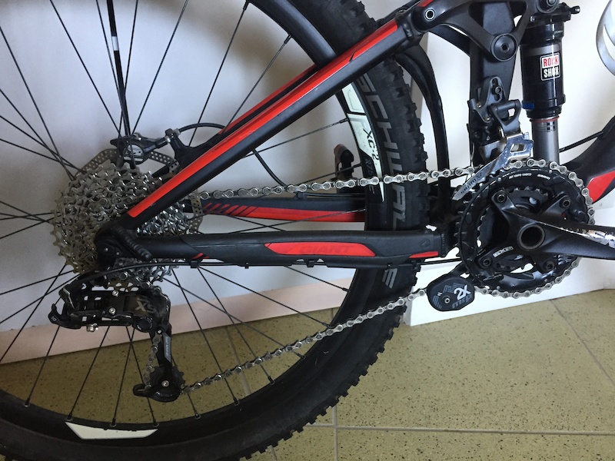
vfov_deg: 48.2
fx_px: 515
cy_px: 230
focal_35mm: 29
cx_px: 308
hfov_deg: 61.7
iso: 160
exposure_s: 1/30
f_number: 2.2
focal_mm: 4.15
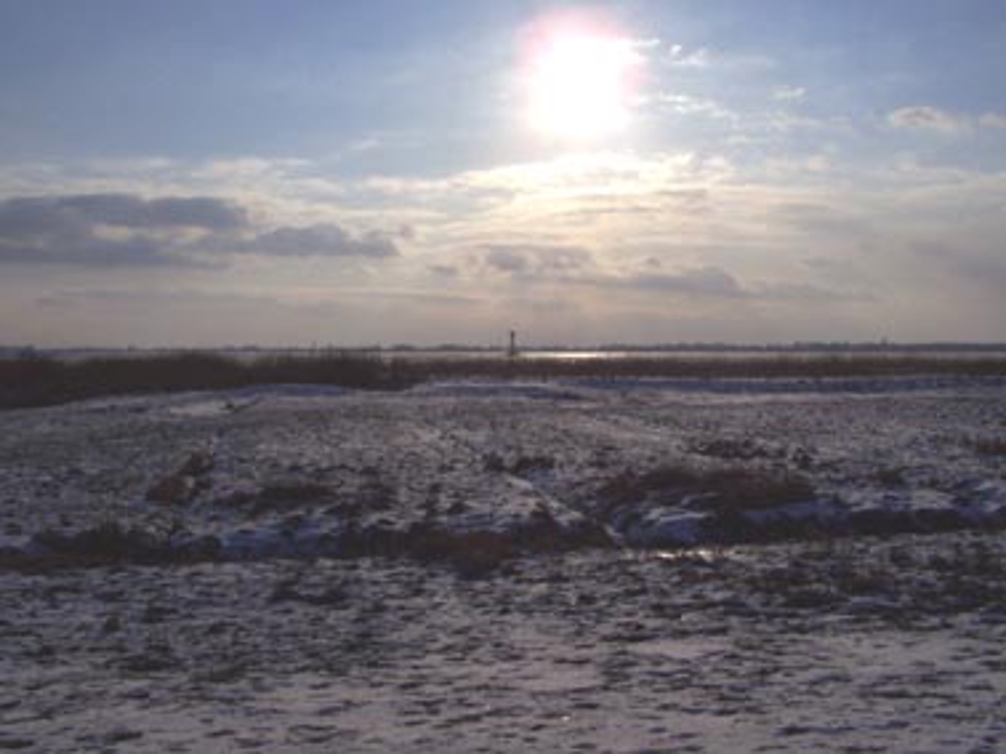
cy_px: 377
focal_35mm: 38
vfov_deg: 37.7
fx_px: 1104
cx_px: 503
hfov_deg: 49.0
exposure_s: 1/1600
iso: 64
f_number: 5.6
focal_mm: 6.3
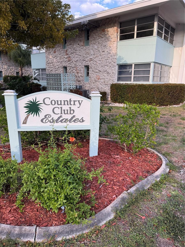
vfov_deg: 71.6
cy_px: 124
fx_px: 171
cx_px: 92
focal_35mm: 24
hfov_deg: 56.8
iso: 80
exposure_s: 1/765
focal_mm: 6.76
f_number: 1.78
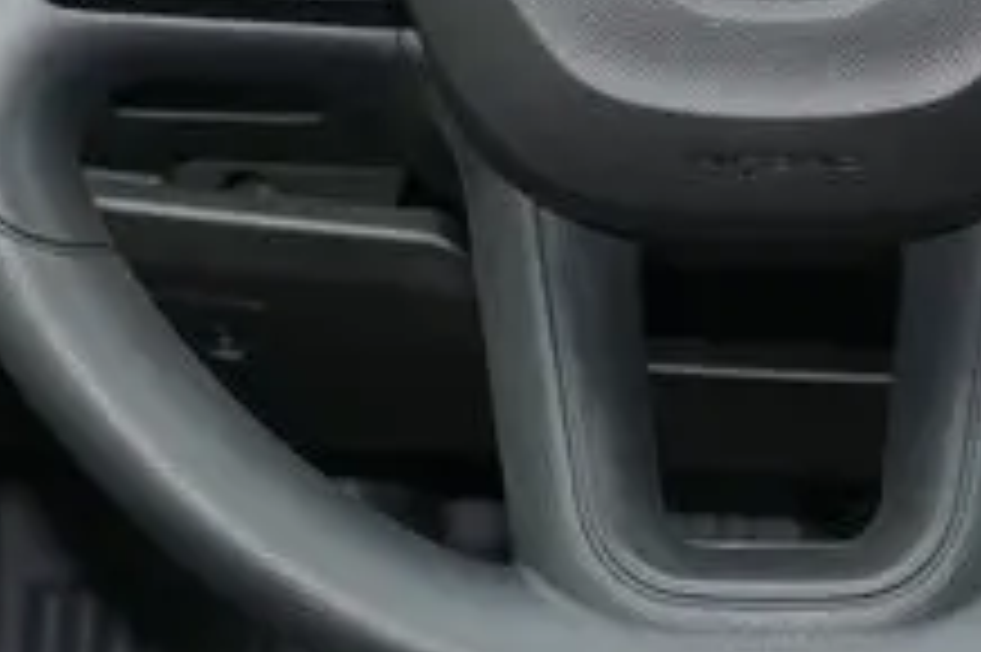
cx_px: 792
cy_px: -169
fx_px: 2995
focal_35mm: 110
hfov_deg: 18.4
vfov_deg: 12.1
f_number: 5
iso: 500
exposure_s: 1/60
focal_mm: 18
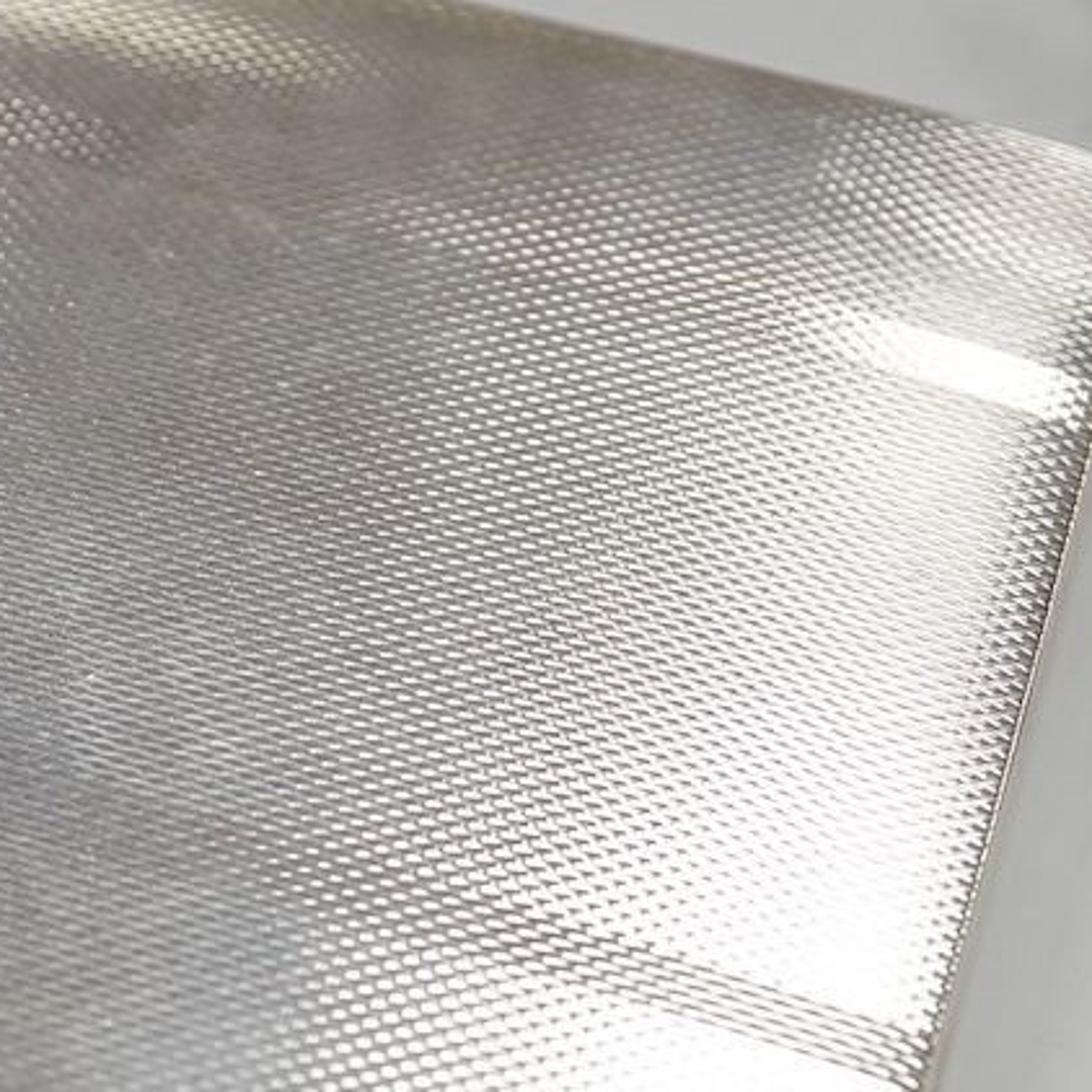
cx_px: 345
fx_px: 3640
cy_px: 634
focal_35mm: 102
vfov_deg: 17.1
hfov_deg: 17.0
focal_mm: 30
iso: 2500
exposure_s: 1/640
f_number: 8
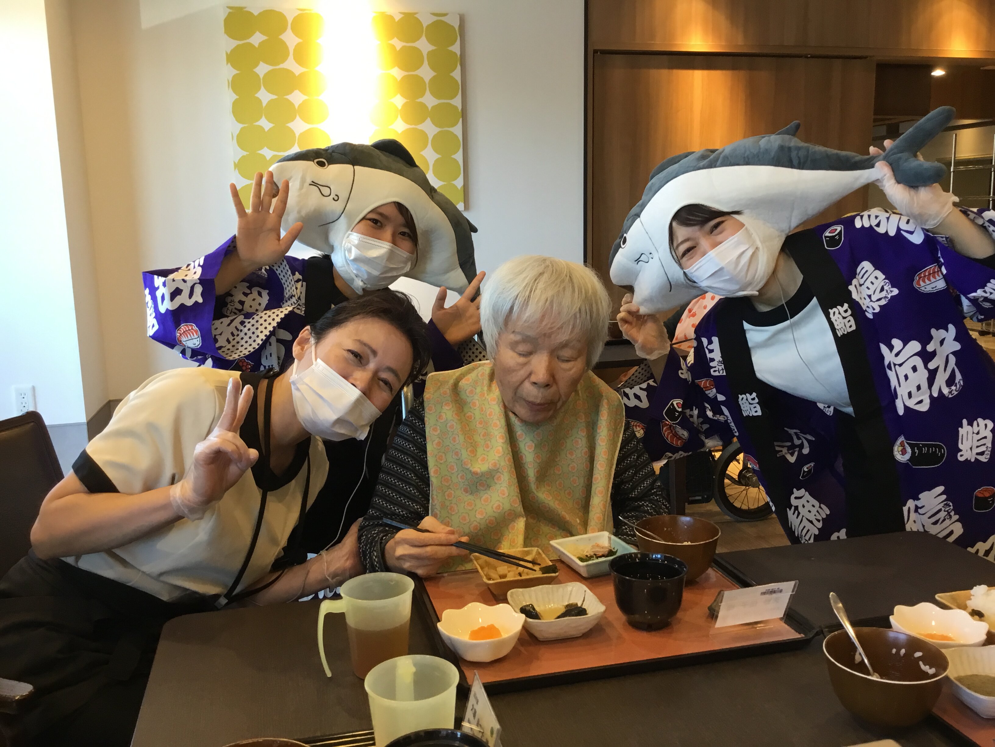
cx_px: 498
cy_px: 374
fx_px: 891
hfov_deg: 58.4
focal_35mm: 31
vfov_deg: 45.4
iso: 50
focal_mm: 3.3
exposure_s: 1/30
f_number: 2.4
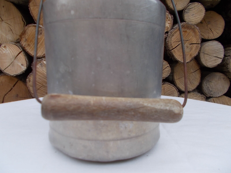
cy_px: 86
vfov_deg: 53.1
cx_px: 116
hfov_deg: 67.3
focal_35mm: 26
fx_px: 174
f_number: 3.2
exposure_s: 1/400
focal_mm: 4.6
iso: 80
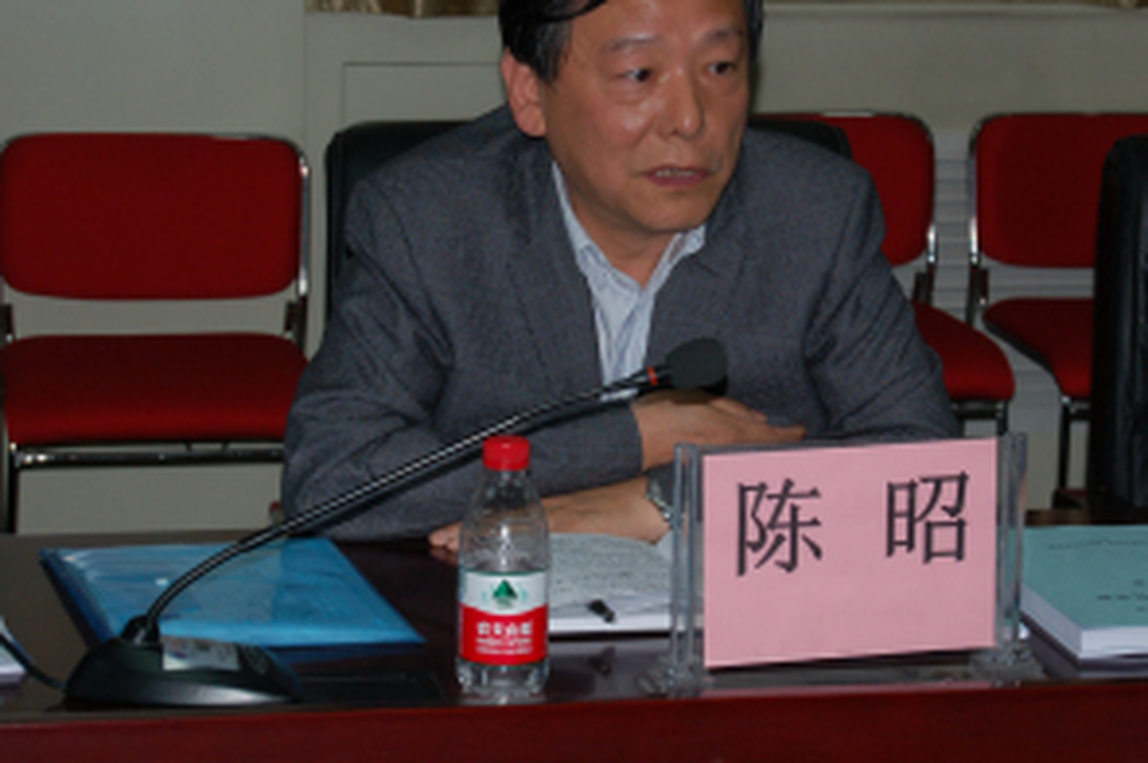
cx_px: 634
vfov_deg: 12.2
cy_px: 286
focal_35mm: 112
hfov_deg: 18.3
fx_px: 3557
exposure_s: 1/60
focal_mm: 55
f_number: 5.6
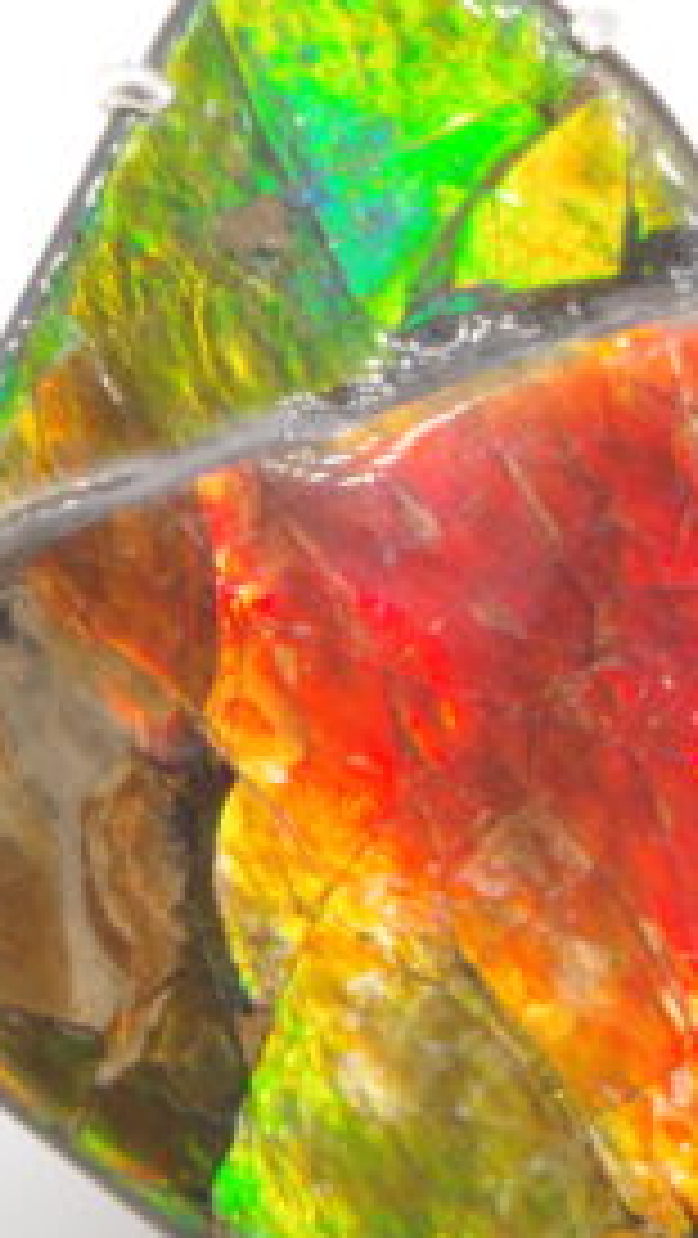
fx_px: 6144
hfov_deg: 6.5
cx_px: 509
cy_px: 524
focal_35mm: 187
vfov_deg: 11.5
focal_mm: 55
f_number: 6.3
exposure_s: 1
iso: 100
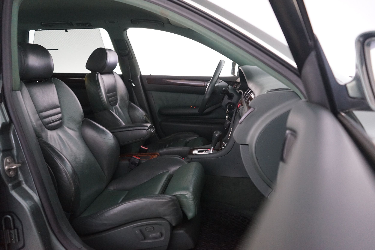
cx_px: 188
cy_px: 125
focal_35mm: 28
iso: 4000
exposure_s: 1/13
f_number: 3.5
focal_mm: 28
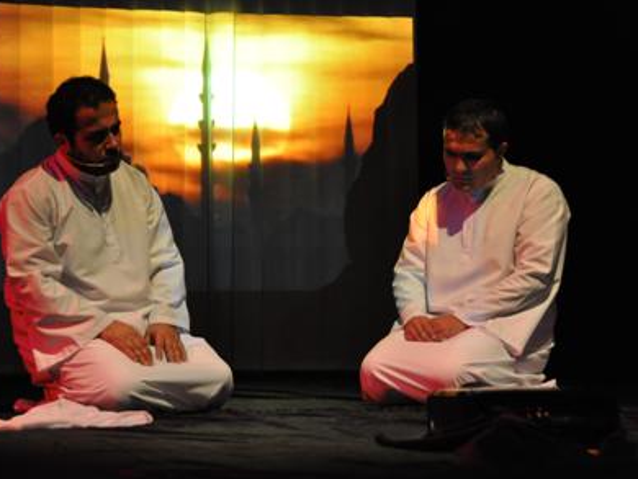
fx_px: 1586
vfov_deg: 17.2
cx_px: 290
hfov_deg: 22.7
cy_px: 241
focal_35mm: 86
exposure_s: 1/13
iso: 1600
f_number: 4.8
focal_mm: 52
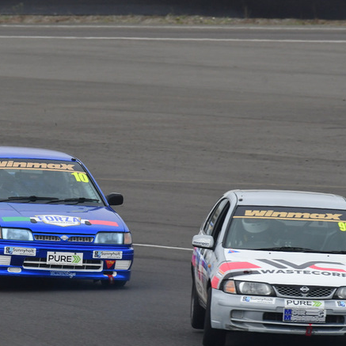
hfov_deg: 1.5
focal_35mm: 1168
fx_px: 13208
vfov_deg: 1.5
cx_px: 89
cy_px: 167
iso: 640
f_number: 10
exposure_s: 1/640
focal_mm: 500
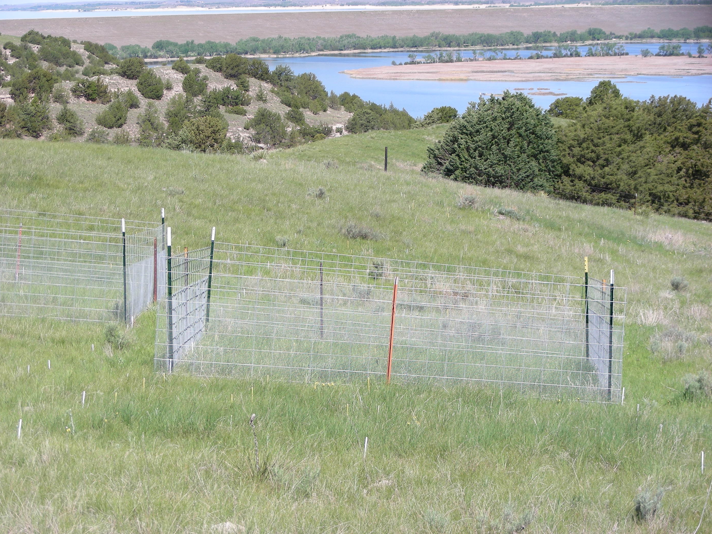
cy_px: 268
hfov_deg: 22.3
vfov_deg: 16.8
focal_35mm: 88
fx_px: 1810
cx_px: 354
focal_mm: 14.6
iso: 50
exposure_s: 1/387
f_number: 4
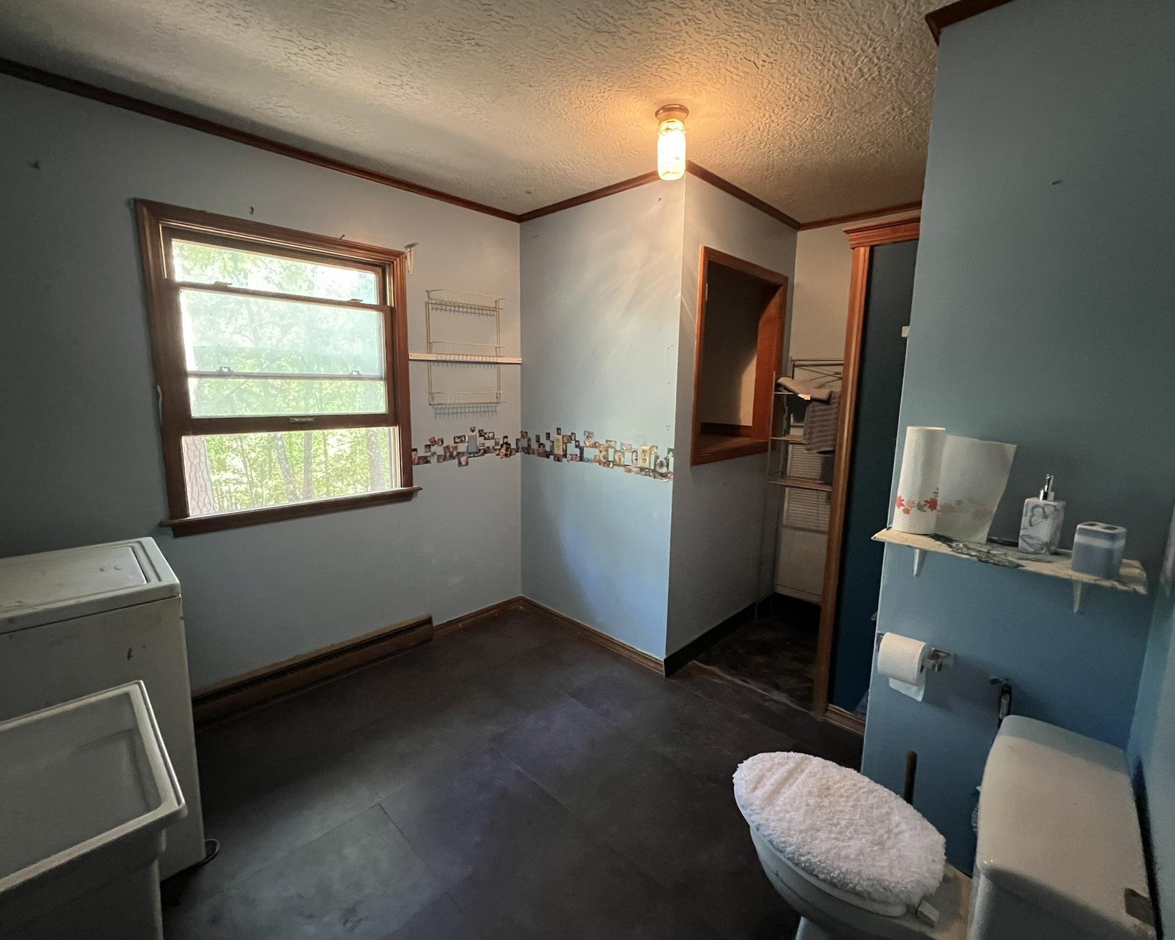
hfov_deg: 100.7
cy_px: 461
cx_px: 586
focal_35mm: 14
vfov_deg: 88.0
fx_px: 487
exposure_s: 1/40
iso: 800
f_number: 1.8
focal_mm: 1.57
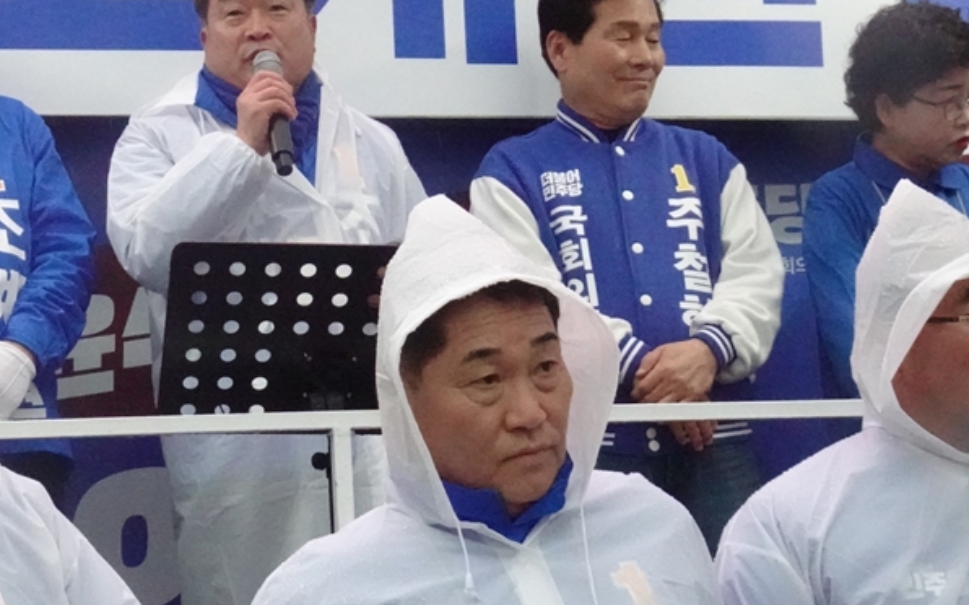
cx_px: 192
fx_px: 2349
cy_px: 327
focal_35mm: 89
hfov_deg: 23.0
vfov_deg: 14.7
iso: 2500
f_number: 4.5
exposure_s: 1/200
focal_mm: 8.07
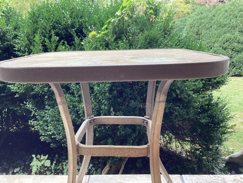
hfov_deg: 58.3
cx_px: 122
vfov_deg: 45.4
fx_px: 218
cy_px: 92
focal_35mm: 31
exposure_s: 1/100
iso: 40
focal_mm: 3.3
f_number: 2.4
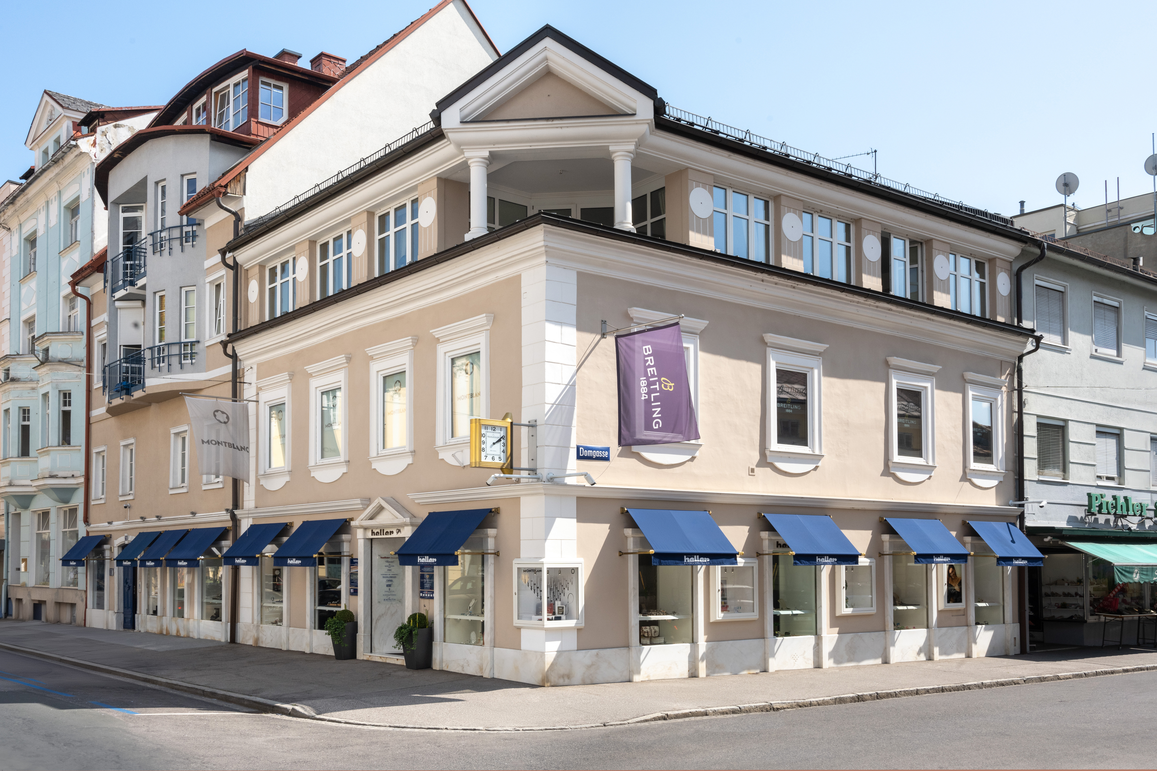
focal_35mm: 30
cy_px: 386
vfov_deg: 43.0
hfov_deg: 61.1
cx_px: 578
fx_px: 980
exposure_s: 1/200
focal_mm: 30.5
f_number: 16
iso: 250
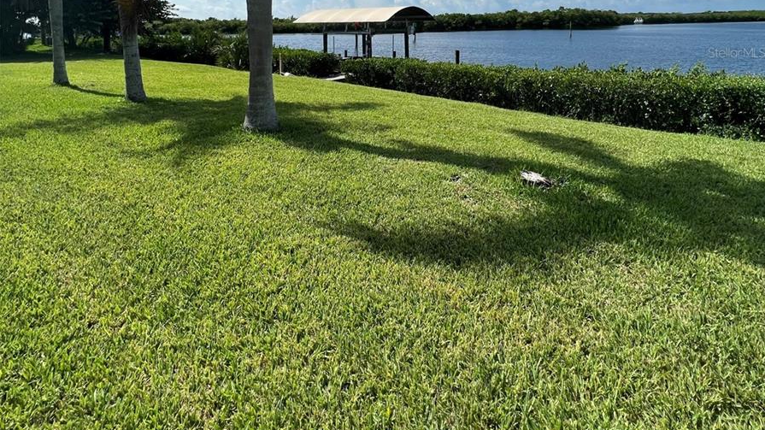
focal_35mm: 19
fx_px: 385
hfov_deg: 89.6
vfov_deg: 52.1
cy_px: 52
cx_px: 384
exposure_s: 1/2732
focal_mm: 1.57
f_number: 1.8
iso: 32
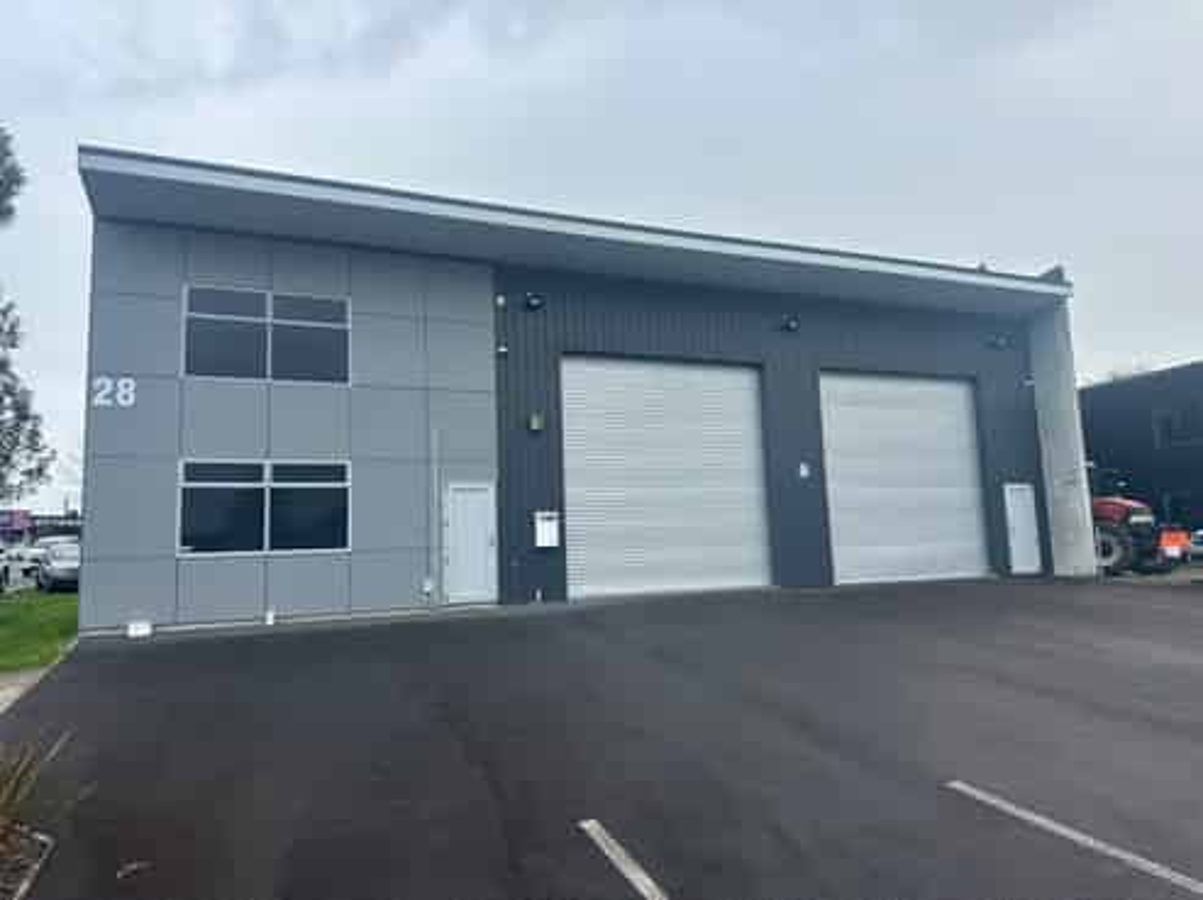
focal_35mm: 24
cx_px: 602
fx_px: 833
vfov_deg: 56.8
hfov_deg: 71.6
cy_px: 450
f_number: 1.78
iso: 80
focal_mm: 6.86
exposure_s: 1/2591
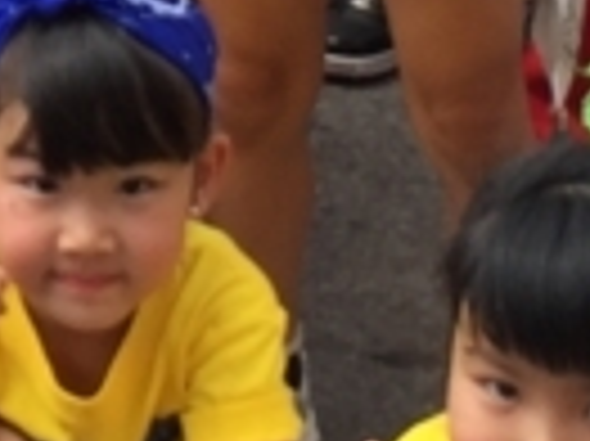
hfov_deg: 8.5
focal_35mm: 227
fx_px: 3865
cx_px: -315
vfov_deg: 6.4
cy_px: -428
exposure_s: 1/989
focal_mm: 4.15
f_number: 2.2
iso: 32
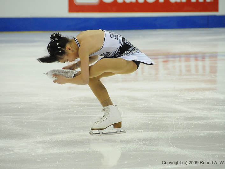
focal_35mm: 327
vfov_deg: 4.5
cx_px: 112
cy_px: 84
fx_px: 2126
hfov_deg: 6.1
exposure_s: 1/640
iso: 3200
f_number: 5.6
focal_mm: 200
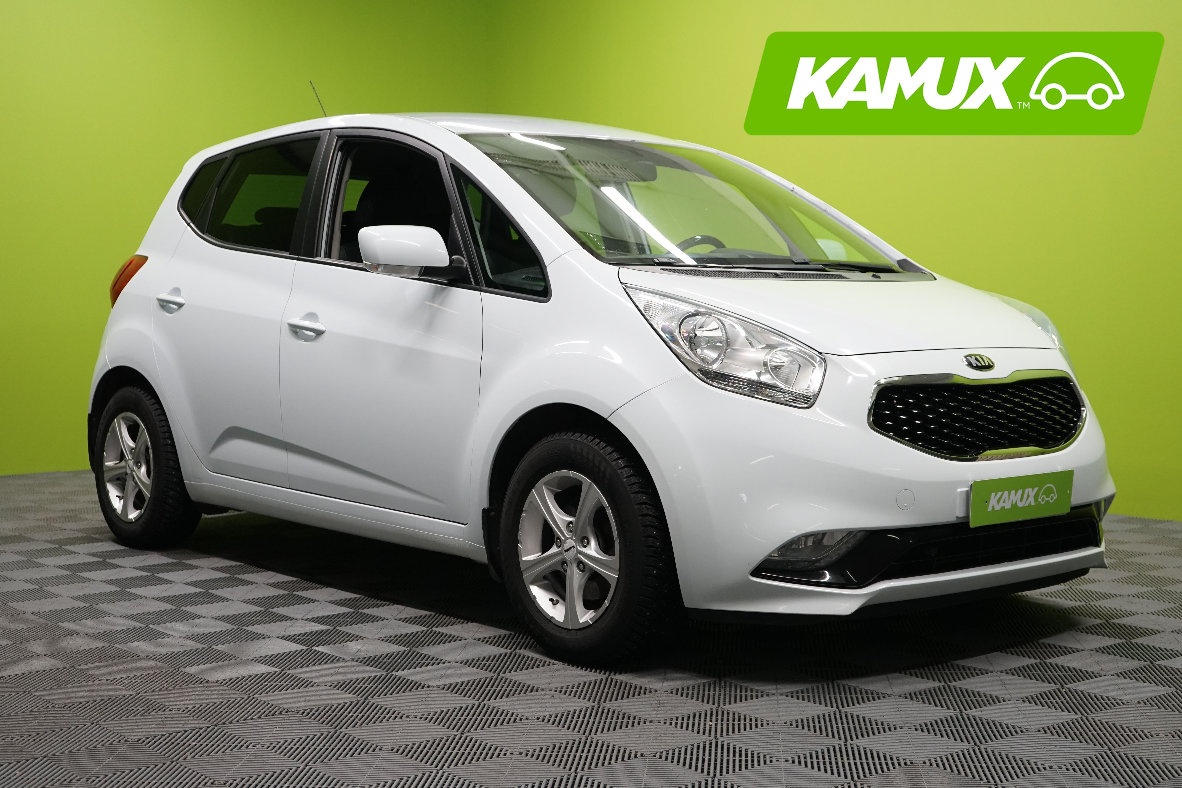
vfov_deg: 27.0
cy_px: 395
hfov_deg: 39.6
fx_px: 1642
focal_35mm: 50
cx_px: 592
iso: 1000
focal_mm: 49
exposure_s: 1/30
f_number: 4.5
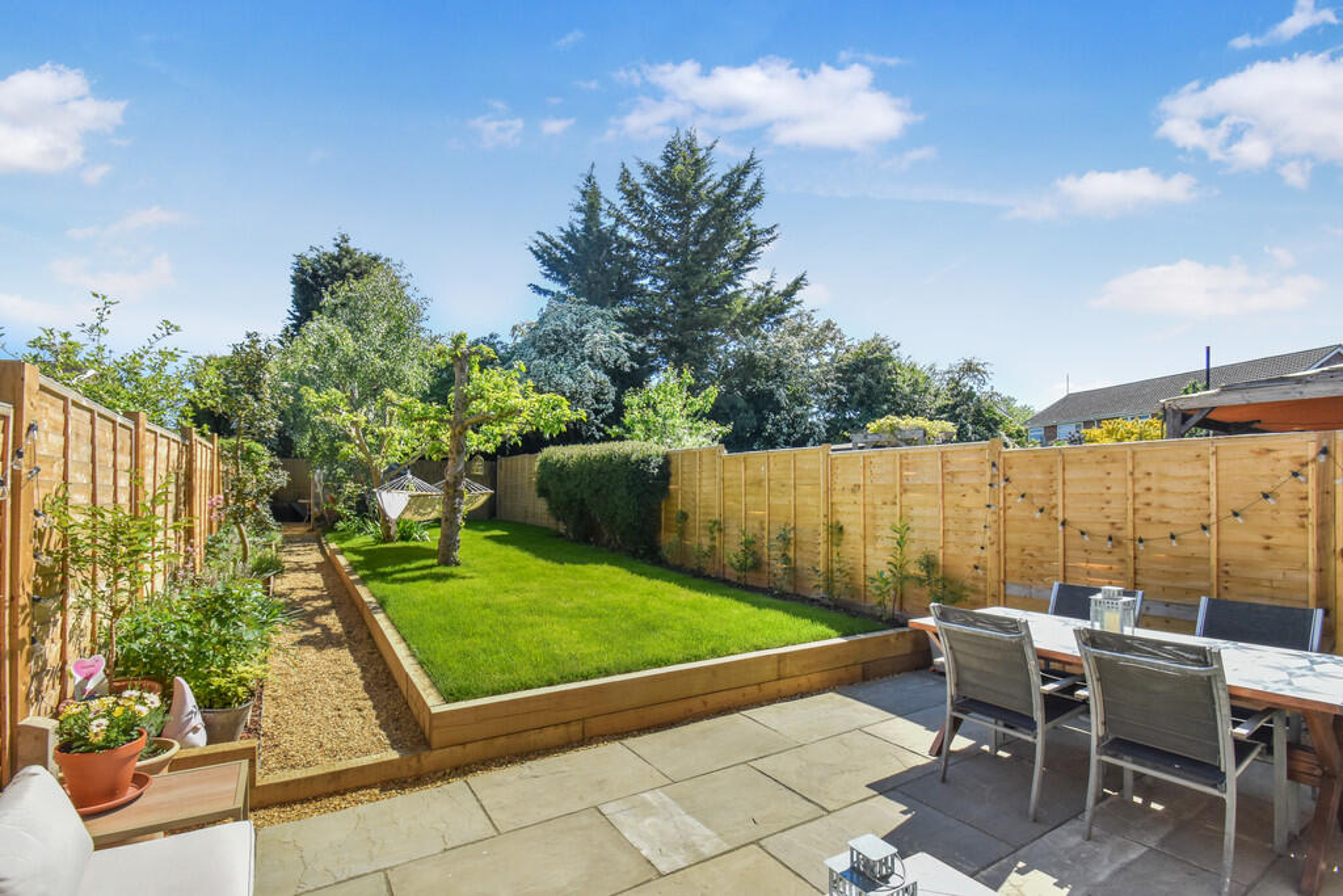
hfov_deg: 100.4
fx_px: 560
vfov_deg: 77.3
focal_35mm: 15
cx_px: 672
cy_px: 448
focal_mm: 10
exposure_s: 1/800
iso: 400
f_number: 8
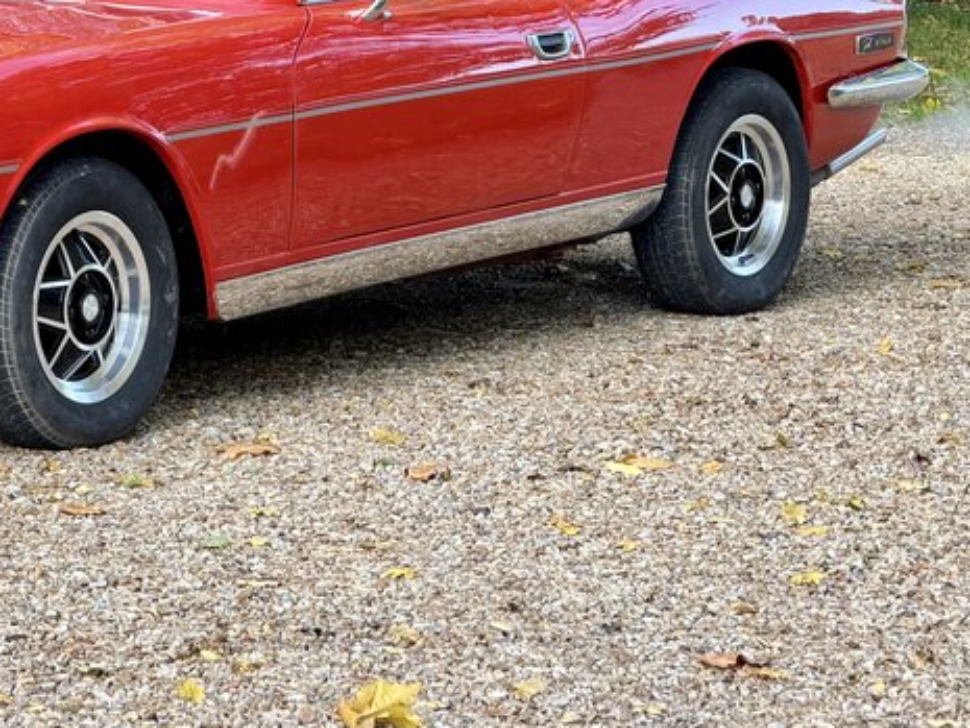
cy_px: 146
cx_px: 150
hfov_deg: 11.4
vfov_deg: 8.6
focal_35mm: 172
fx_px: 4821
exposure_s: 1/121
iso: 80
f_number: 2.8
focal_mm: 16.89
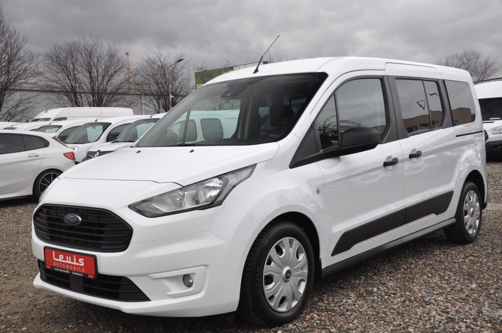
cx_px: 251
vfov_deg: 34.1
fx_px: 543
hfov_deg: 49.6
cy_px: 166
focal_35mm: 39
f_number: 7.1
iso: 500
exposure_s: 1/200
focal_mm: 26
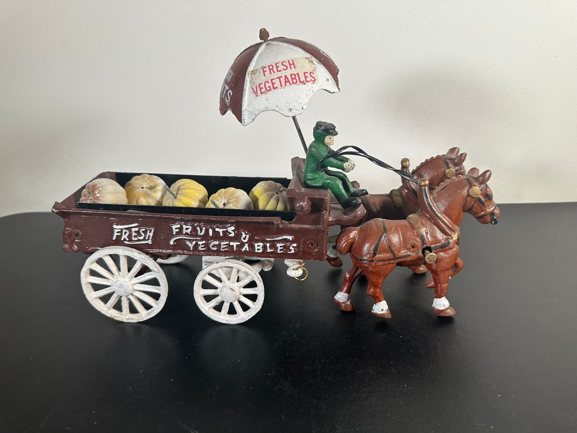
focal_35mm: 24
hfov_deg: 71.6
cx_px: 288
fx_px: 400
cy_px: 216
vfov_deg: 56.8
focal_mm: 6.86
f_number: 1.78
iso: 125
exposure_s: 1/120
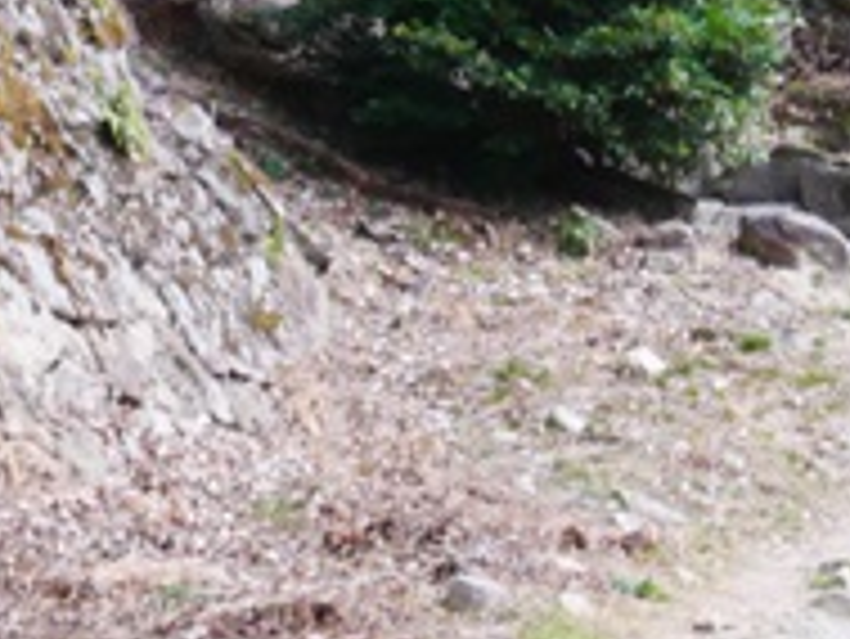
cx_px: 238
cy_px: -342
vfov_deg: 7.4
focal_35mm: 196
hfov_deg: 10.1
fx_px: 4816
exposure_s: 1/320
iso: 800
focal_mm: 29
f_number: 9
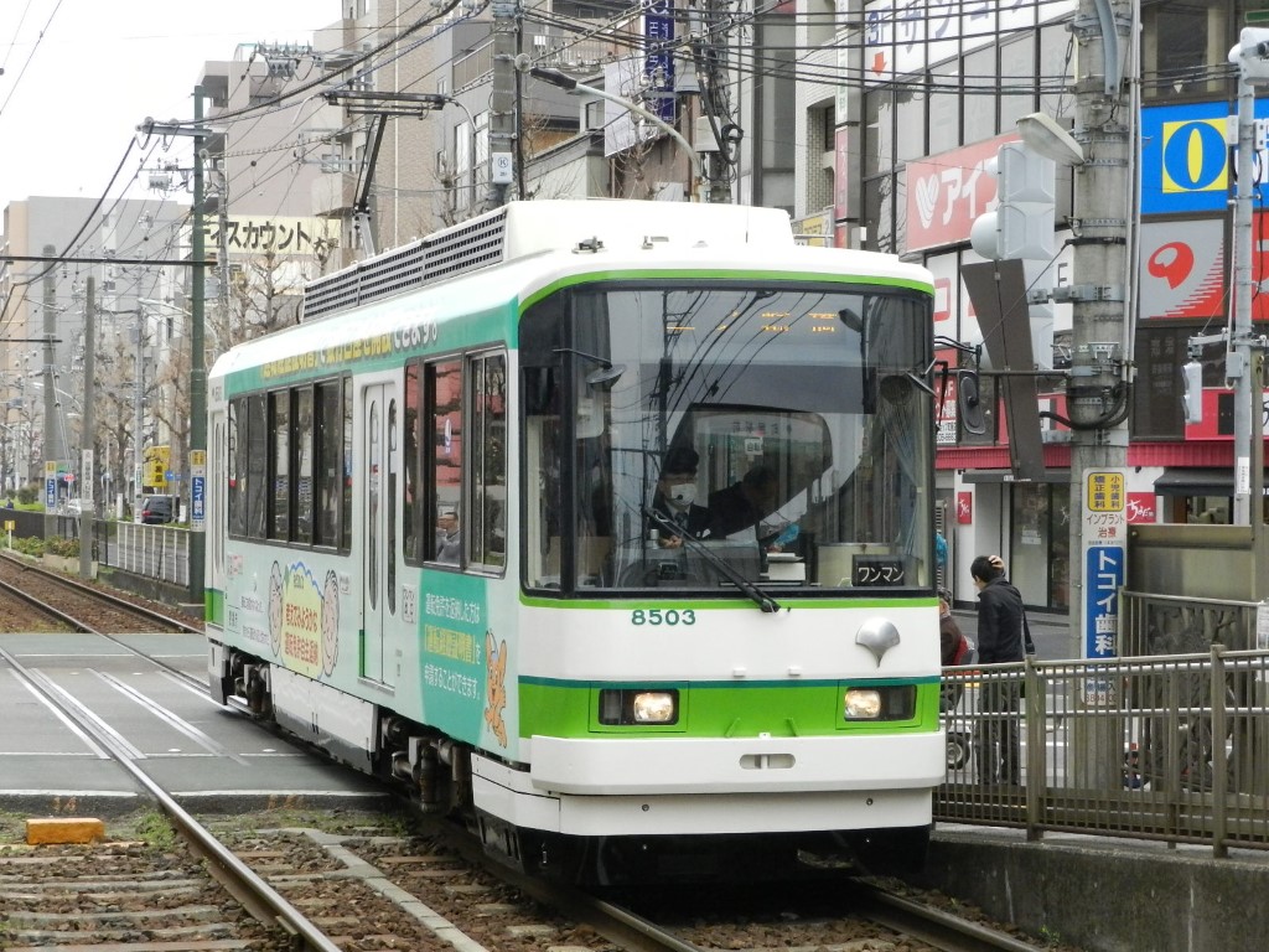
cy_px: 476
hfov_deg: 25.7
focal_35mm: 76
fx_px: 2786
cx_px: 634
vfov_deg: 19.4
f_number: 4.8
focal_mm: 13.5
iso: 800
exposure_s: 1/800
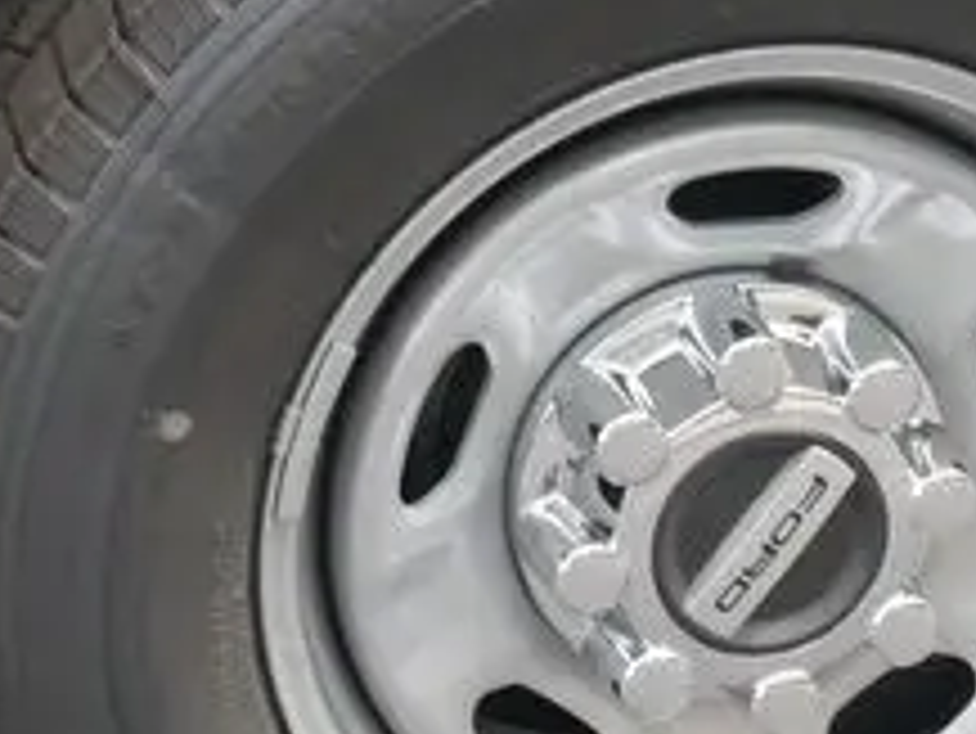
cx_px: 751
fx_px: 6150
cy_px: 353
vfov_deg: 6.8
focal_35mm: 218
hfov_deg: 9.1
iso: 200
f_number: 6.3
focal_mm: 37
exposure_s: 1/200
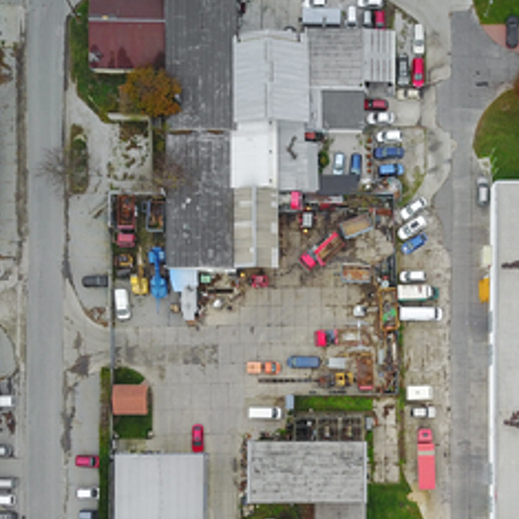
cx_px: 325
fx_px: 916
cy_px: 409
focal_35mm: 54
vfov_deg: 30.9
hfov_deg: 31.5
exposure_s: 1/25
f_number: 2.2
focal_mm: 4.73
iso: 112
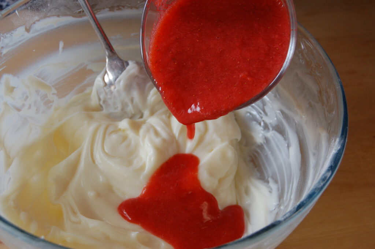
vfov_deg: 21.5
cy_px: 124
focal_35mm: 63
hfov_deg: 31.9
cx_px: 188
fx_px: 656
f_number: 7.1
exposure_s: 1/30
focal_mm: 42
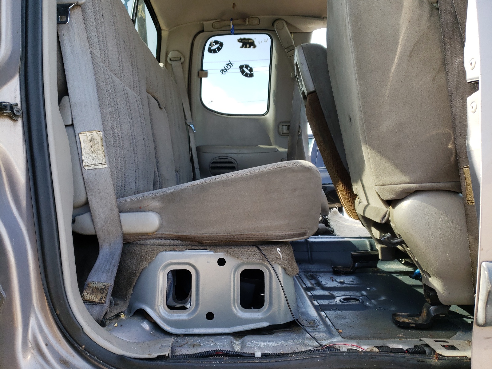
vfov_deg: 53.1
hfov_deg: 67.3
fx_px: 370
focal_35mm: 26
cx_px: 246
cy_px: 184
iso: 50
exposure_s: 1/250
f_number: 1.5
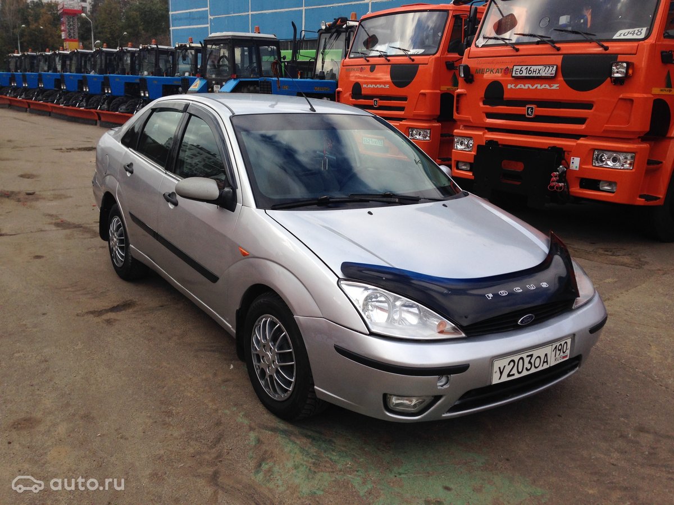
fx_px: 643
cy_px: 252
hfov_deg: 55.4
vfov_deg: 42.9
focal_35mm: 33
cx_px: 337
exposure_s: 1/623
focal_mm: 4.12
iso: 50
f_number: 2.4
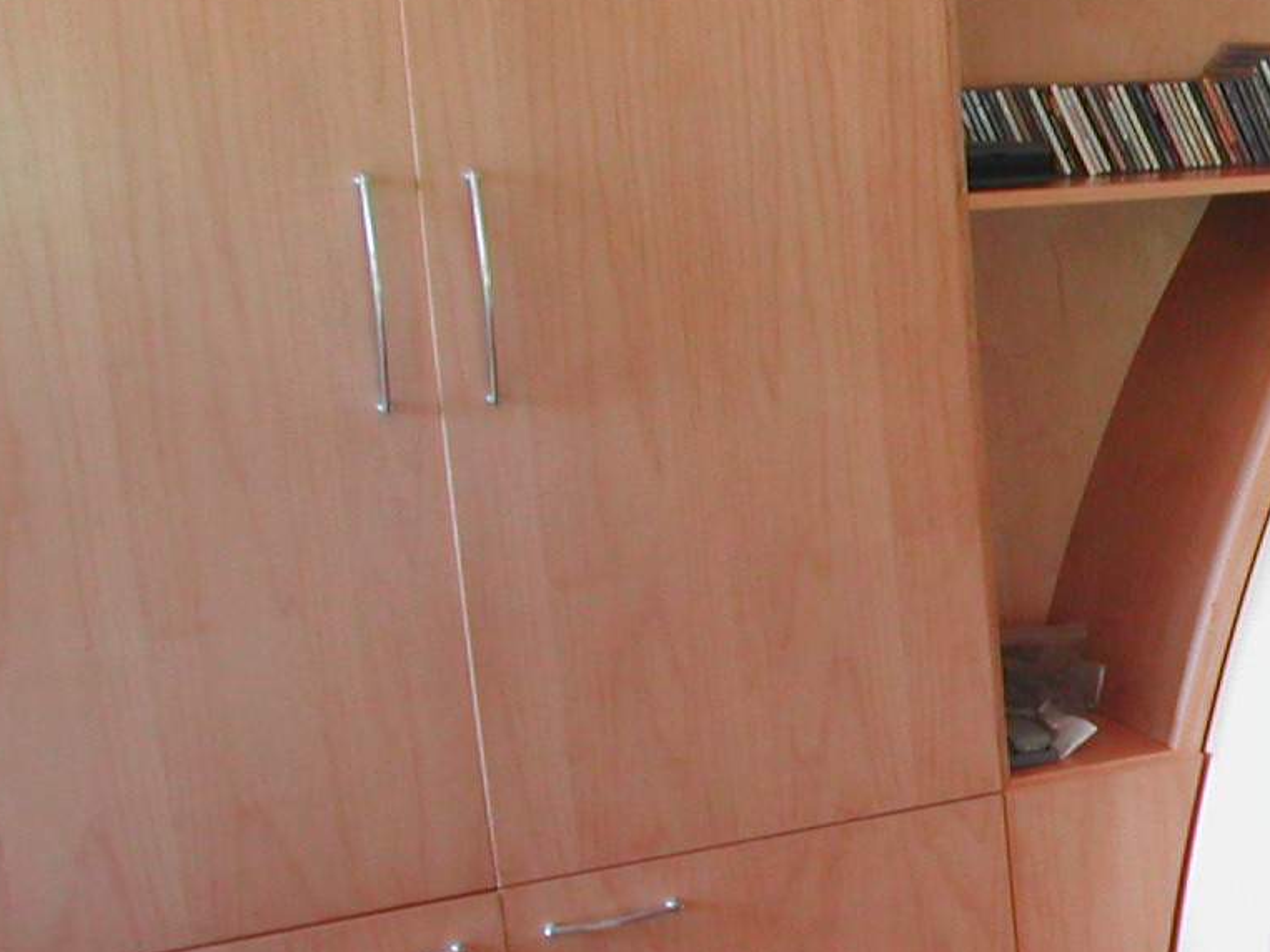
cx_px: 1656
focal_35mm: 102
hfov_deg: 18.0
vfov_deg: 14.5
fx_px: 3742
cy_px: 454
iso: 100
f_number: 2.8
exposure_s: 1/7.9
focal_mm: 8
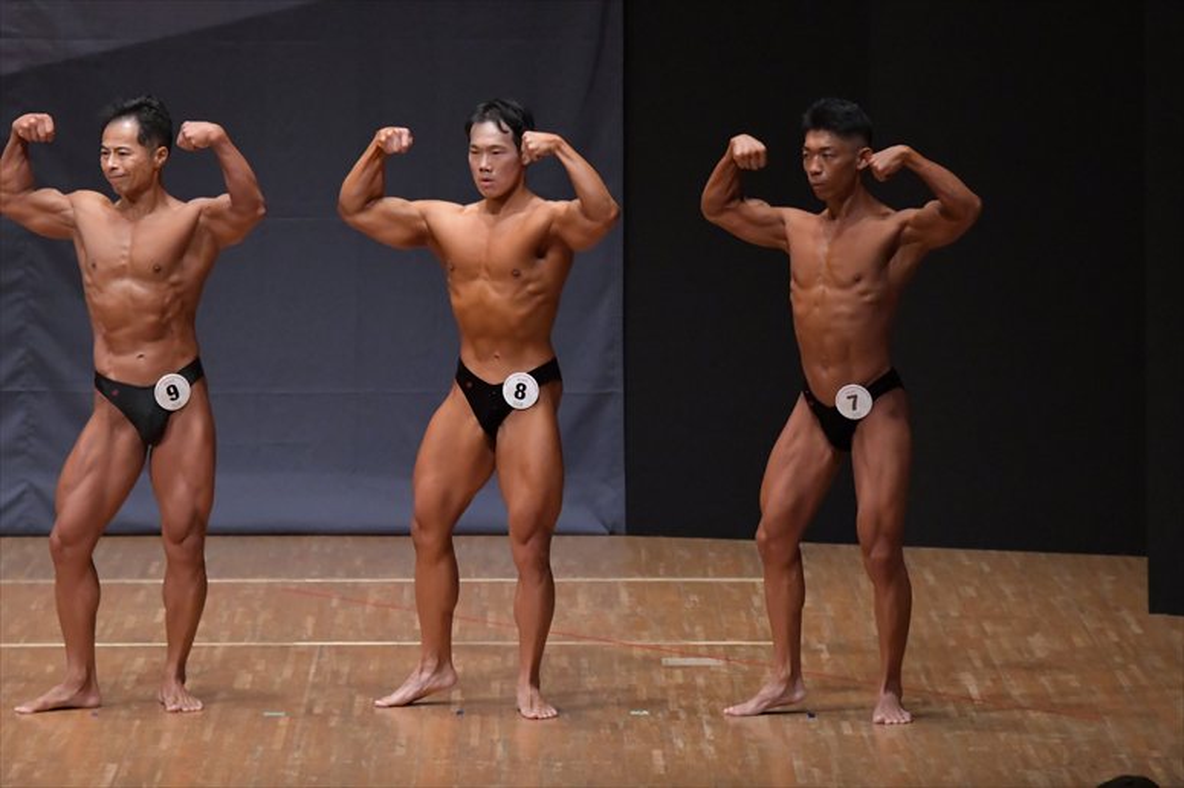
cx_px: 592
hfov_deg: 8.1
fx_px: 8383
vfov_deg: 5.4
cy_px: 394
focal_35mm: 255
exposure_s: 1/400
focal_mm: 170
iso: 6400
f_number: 5.6
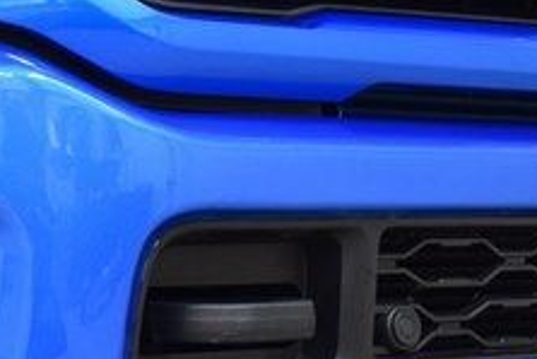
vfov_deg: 9.9
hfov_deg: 14.8
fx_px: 2060
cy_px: 355
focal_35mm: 138
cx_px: 222
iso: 900
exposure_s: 1/15
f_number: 6.3
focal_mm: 32
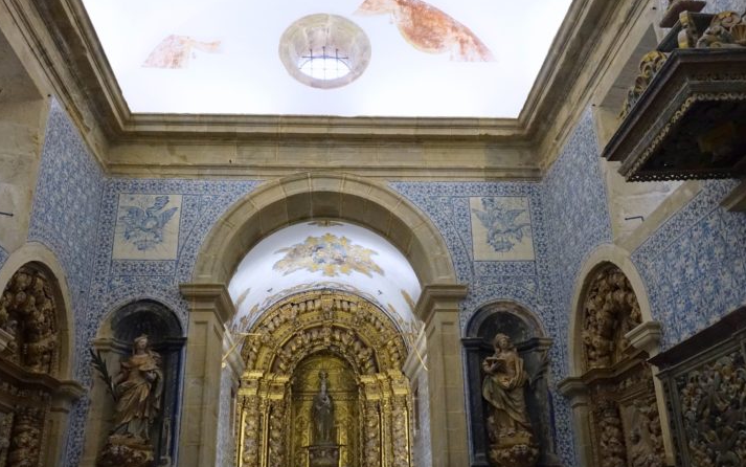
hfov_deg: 55.3
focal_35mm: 35
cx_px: 371
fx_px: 712
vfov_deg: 36.3
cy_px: 245
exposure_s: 1/250
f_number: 4
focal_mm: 12.56
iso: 2000
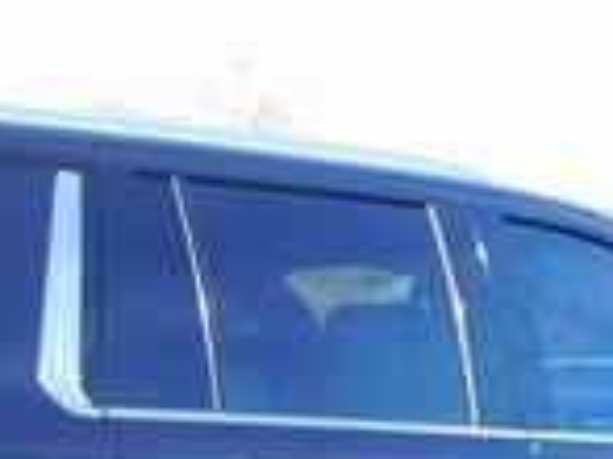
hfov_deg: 14.9
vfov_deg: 11.0
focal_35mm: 131
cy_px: 609
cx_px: 25
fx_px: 2318
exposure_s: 1/320
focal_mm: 5.3
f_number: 3.2
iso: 125
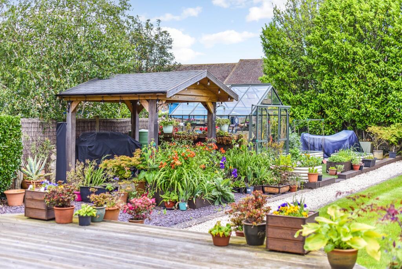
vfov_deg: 27.0
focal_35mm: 50
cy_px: 134
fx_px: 559
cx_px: 201
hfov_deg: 39.6
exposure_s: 1/4000
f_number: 2.2
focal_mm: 50
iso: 400
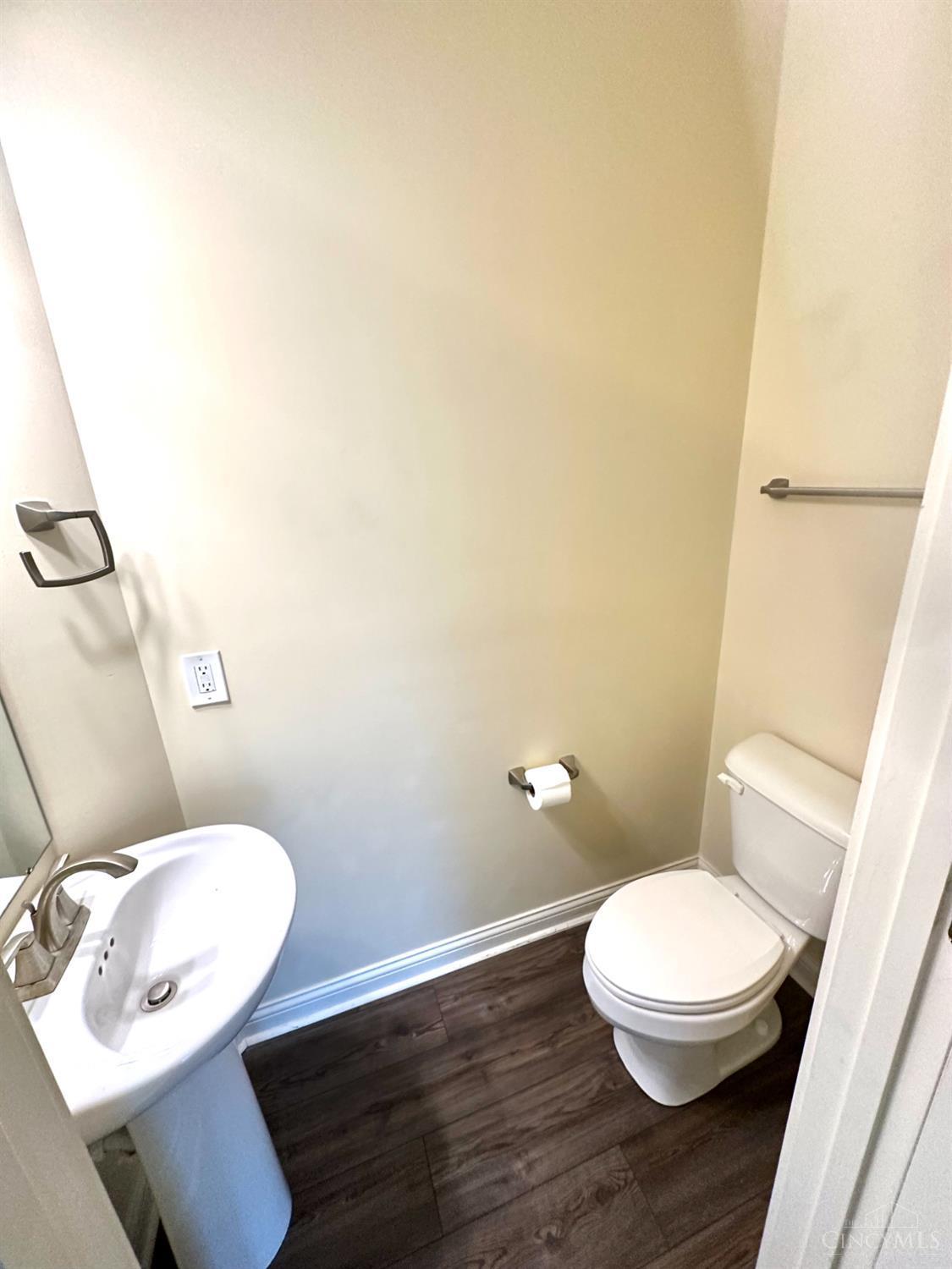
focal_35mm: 14
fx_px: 513
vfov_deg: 102.1
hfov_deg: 85.7
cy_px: 634
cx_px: 476
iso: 320
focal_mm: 2.22
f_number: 2.2
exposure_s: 1/120
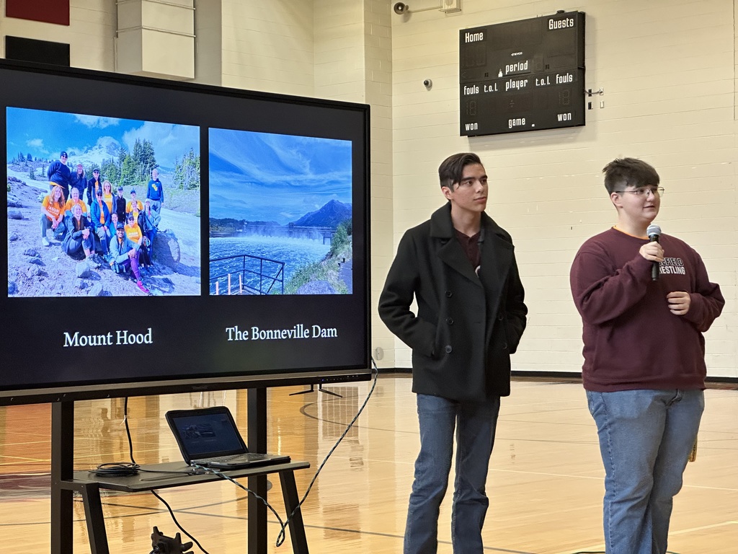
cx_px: 369
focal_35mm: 77
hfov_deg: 25.3
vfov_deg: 19.1
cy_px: 277
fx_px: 1642
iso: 400
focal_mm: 9
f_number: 2.8
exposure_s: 1/60
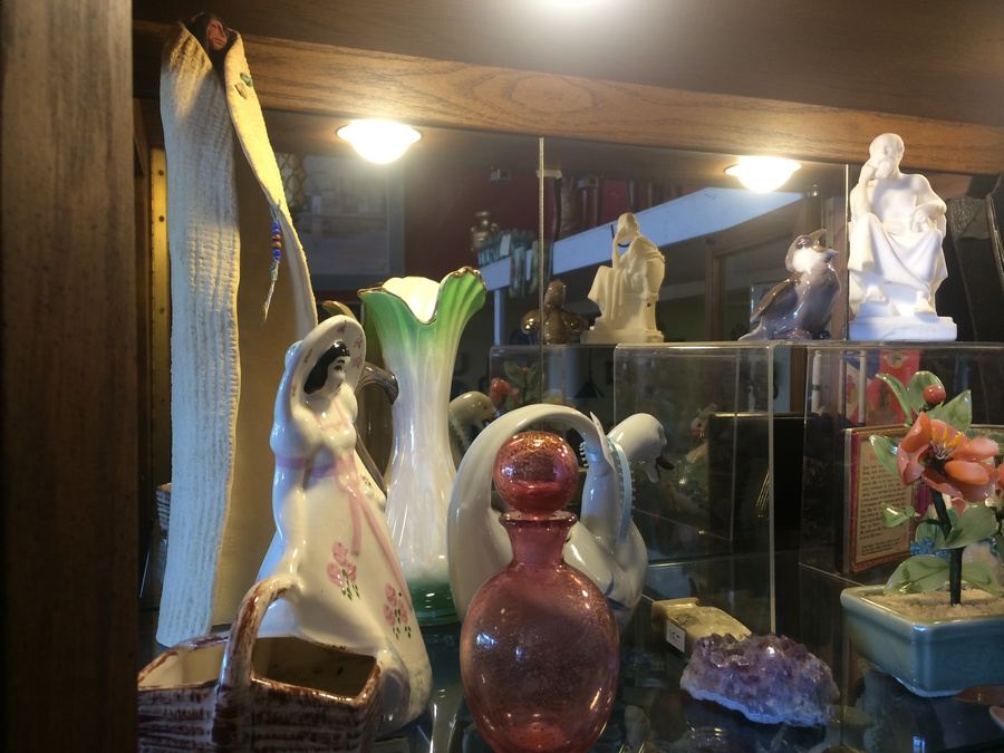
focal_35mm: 30
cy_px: 376
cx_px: 502
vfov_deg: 46.8
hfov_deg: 60.0
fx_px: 870
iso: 80
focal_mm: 4.12
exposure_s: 1/30
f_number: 2.2
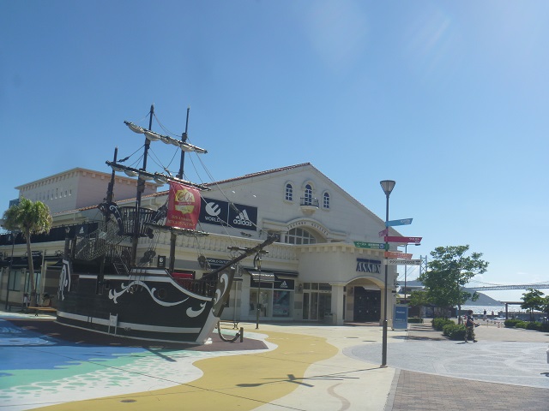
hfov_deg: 52.6
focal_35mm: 35
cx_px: 274
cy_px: 206
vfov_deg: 40.7
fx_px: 555
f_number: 5.6
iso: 80
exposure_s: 1/400
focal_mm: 6.3
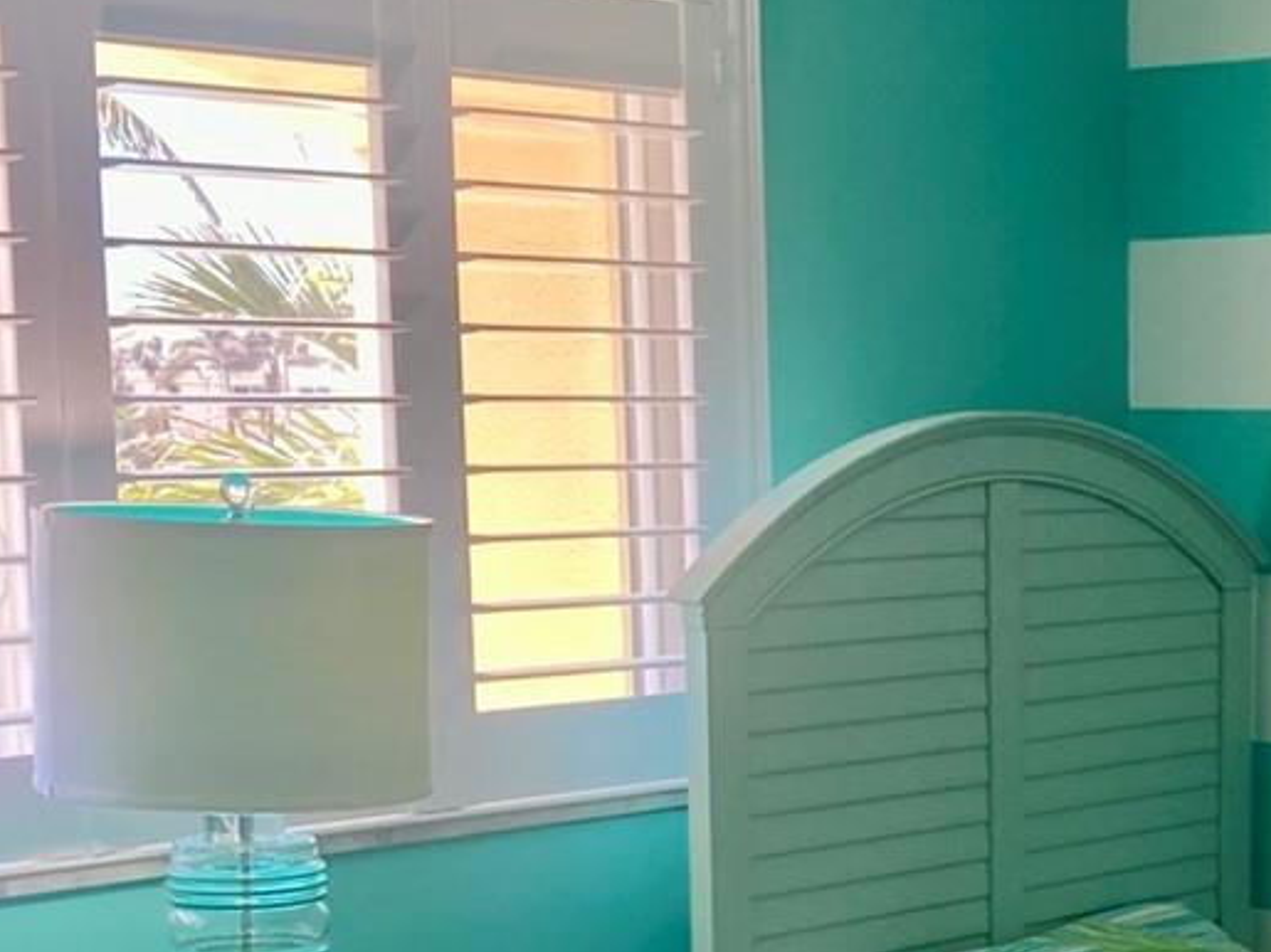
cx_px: 1064
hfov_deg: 22.1
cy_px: 991
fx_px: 3194
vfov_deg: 16.5
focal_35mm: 87
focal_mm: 3.99
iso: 50
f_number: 1.8
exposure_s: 1/60
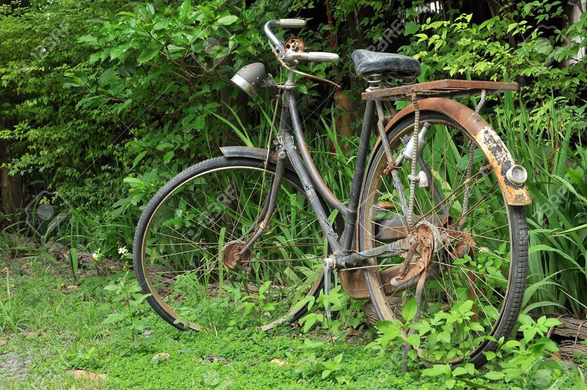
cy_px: 195
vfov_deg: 18.1
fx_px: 1221
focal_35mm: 75
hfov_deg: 27.0
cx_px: 294
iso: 250
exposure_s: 1/50
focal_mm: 50
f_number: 7.1
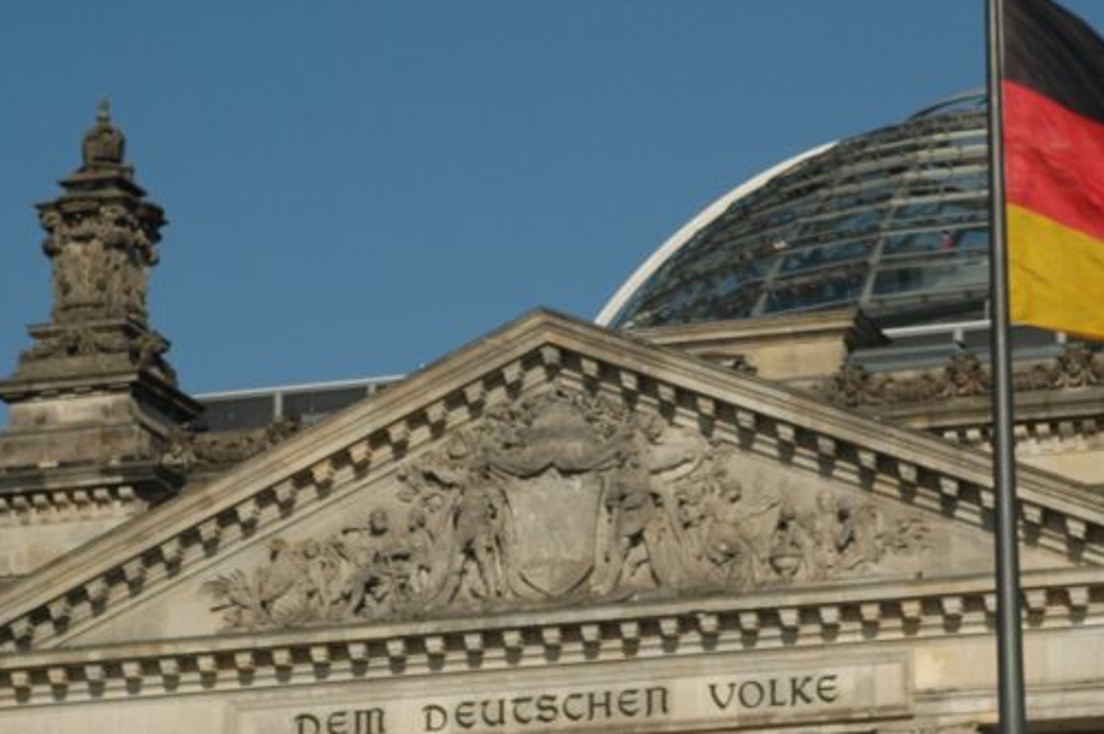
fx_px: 4902
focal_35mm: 160
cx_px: 620
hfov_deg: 12.8
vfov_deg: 8.6
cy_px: 354
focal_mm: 70
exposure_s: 1/1000
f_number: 7.1
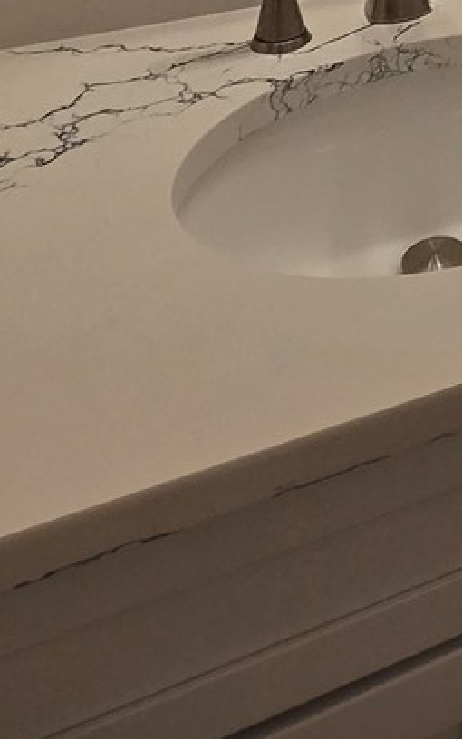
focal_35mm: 54
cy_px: -293
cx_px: 810
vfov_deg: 28.4
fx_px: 1088
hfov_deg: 18.9
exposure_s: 1/221
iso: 50
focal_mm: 2.2
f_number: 2.2
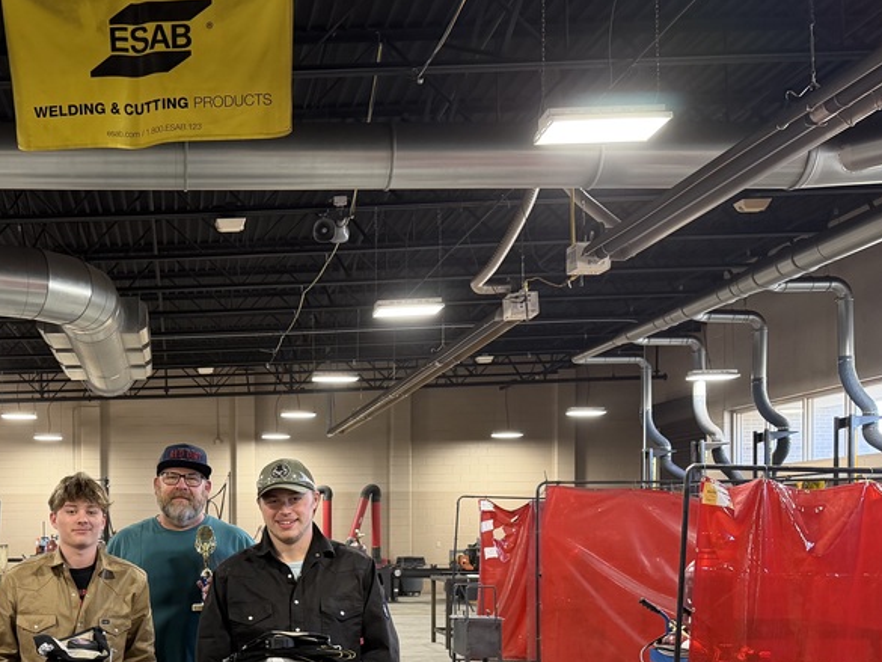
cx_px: 179
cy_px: 549
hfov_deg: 42.8
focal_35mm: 42
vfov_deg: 33.2
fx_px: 1070
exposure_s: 1/65
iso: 200
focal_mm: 6.76
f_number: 1.78
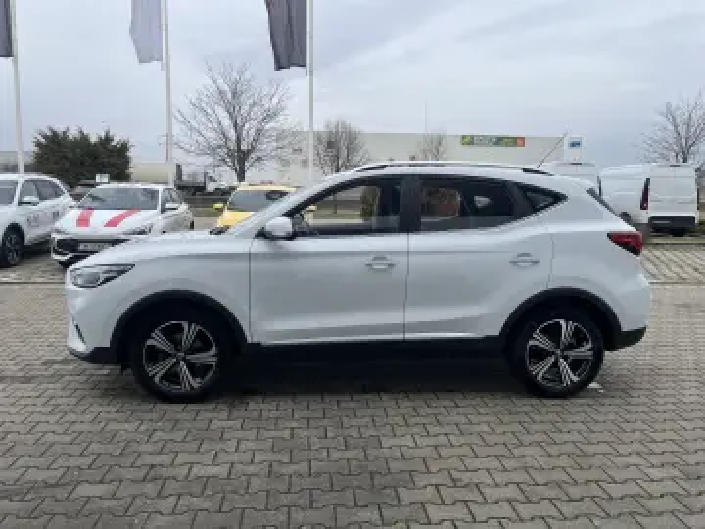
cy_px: 264
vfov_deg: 53.1
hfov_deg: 67.3
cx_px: 352
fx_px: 530
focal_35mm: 26
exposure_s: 1/1802
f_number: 1.6
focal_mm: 5.1
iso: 50
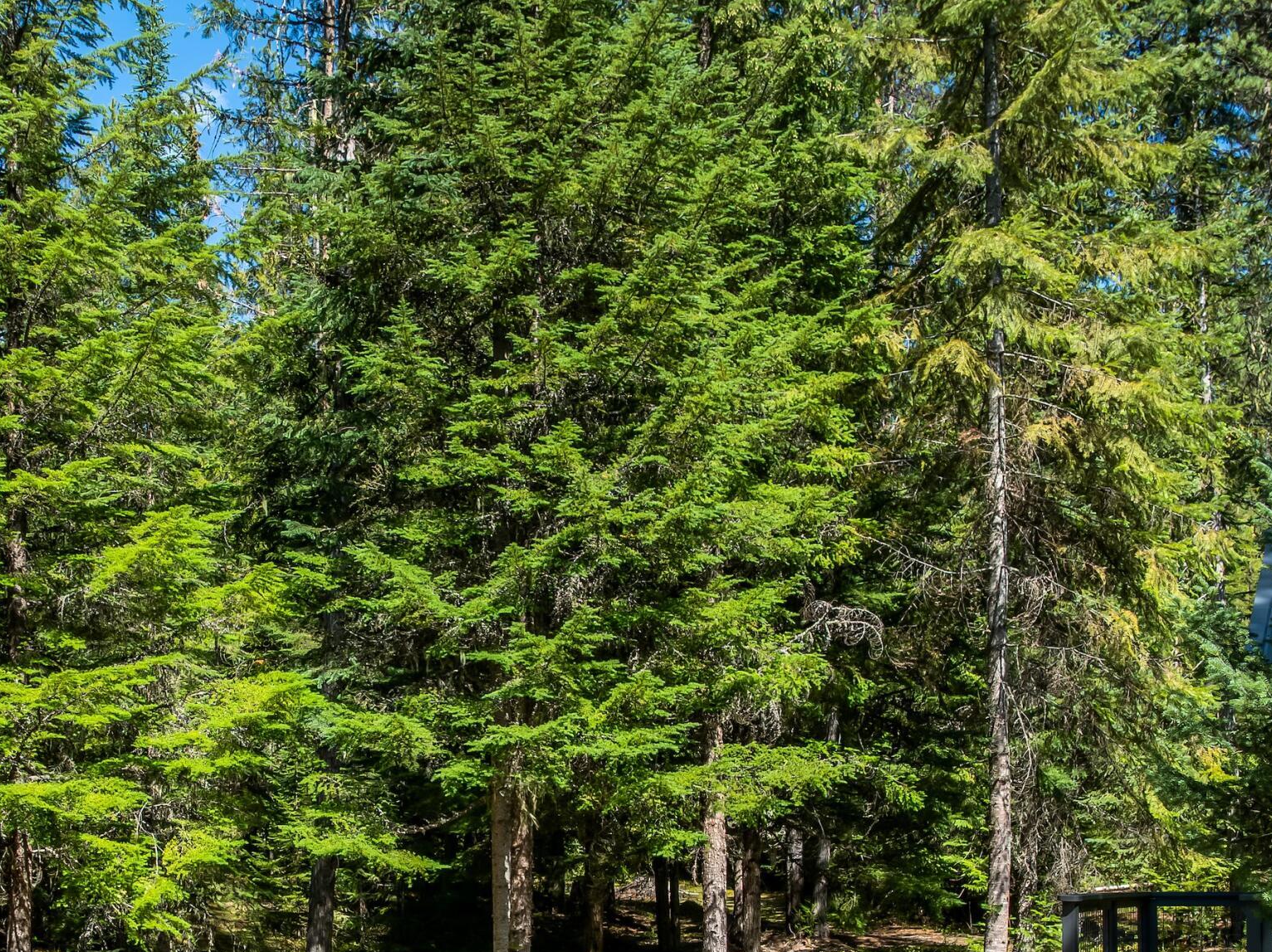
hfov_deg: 40.2
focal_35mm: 47
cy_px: 892
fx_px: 1726
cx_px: 469
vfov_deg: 29.3
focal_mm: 12.29
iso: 110
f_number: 2.8
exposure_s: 1/1250
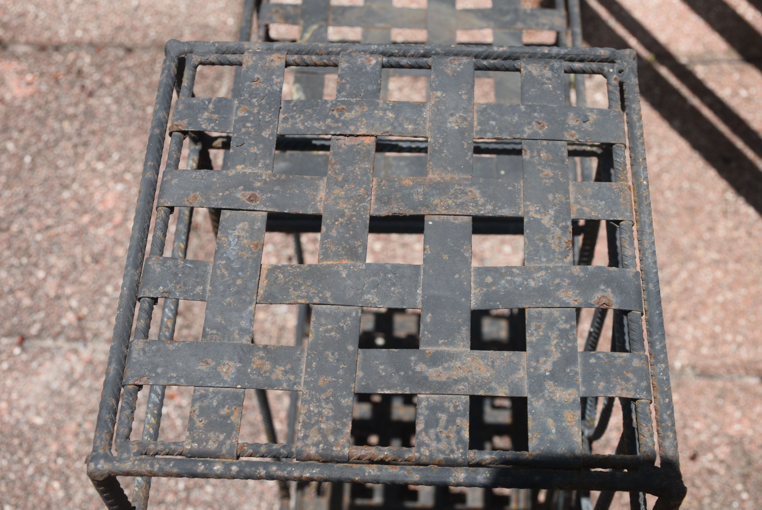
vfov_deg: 23.8
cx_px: 381
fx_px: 1207
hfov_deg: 35.0
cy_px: 255
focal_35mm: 57
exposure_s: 1/200
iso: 100
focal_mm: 38
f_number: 9
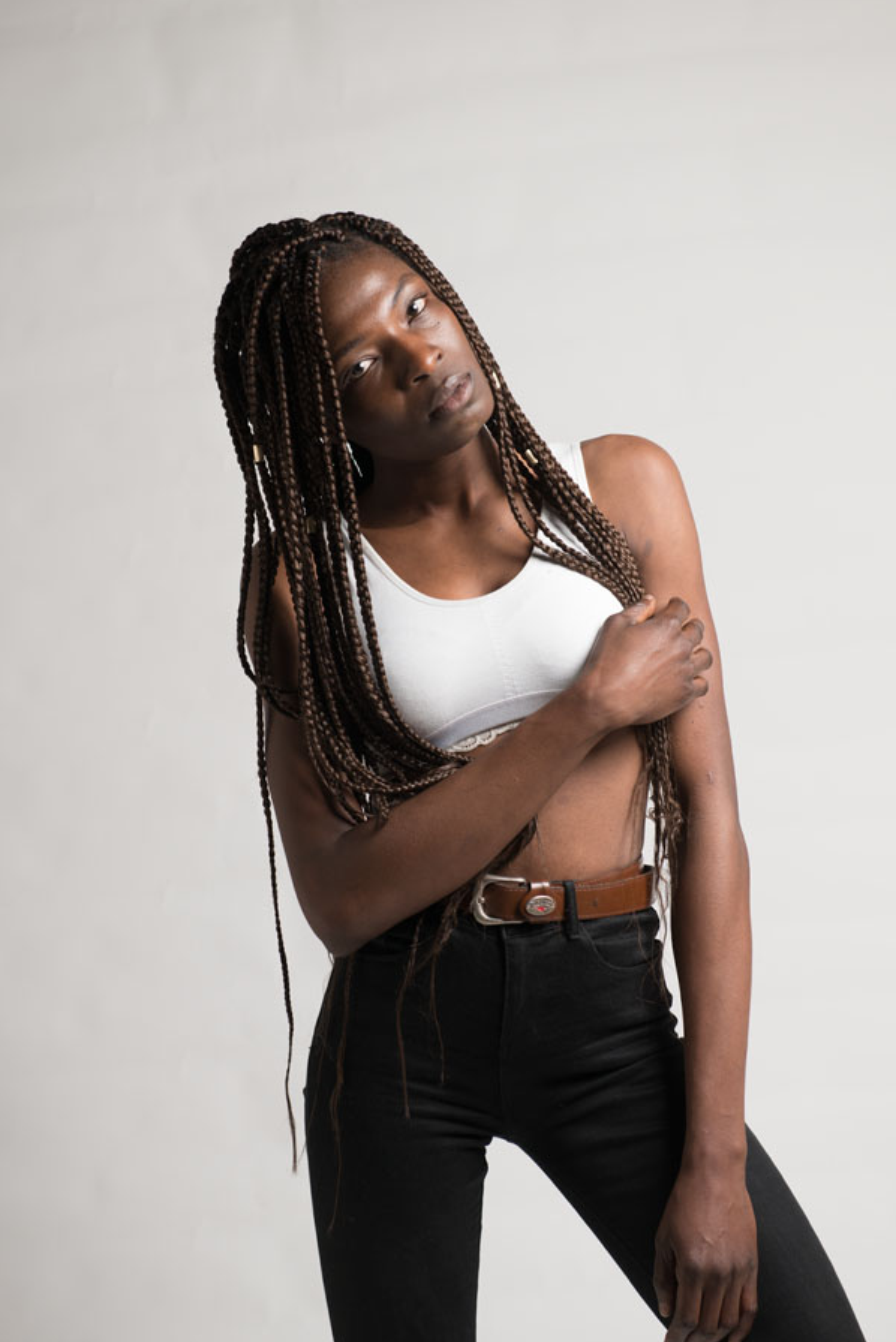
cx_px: 450
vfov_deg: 25.4
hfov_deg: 17.1
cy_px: 699
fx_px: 2984
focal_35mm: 80
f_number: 5
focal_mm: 70
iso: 100
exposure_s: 1/160
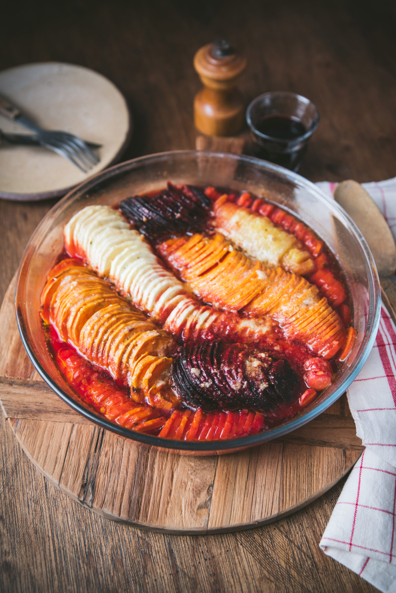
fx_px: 692
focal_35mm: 42
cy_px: 296
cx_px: 198
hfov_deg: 31.9
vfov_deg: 46.4
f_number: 3.2
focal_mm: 42
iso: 400
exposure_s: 1/160
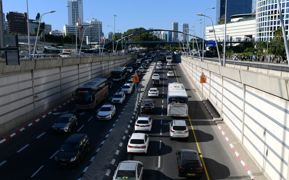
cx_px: 145
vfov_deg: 35.3
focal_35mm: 36
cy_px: 97
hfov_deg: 54.0
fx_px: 283
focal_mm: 35
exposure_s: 1/250
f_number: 5.6
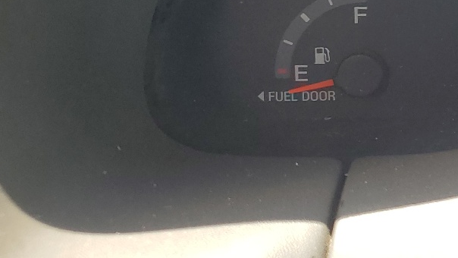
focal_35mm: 75
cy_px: -14
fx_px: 911
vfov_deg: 15.7
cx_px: 576
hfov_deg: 24.9
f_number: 1.5
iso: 50
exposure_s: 1/294
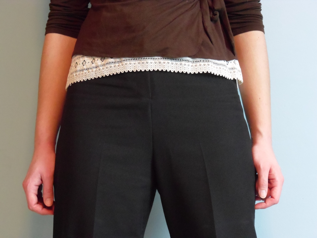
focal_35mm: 68
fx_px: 623
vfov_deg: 21.6
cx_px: 158
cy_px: 119
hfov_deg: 28.6
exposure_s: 1/22
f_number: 4.2
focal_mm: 12.22
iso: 800
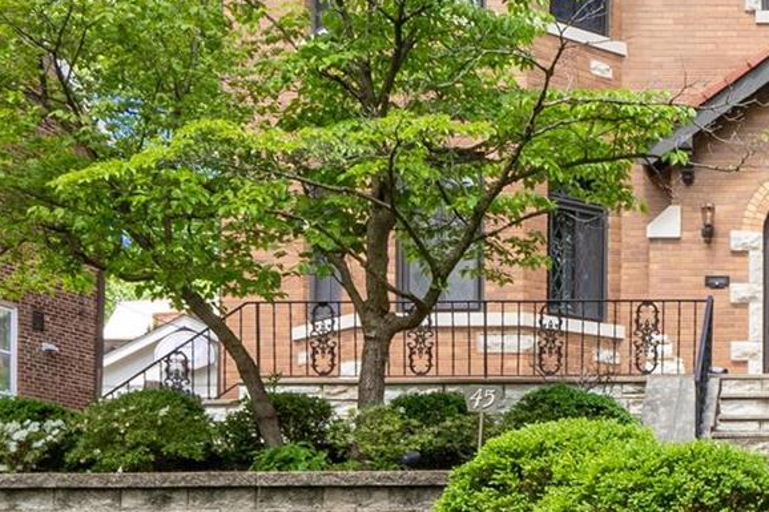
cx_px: 865
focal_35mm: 72
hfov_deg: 25.8
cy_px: 342
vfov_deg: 18.9
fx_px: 1537
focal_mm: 13
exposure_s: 1/100
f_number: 10
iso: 400
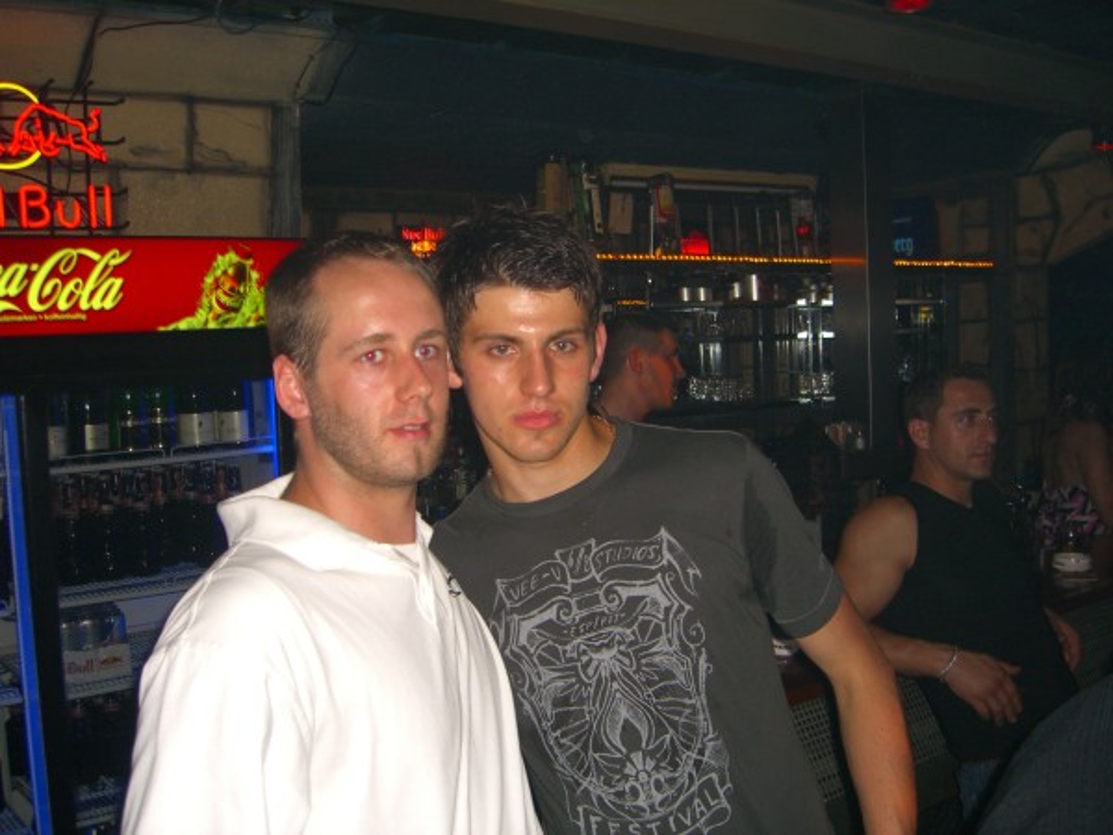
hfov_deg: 49.0
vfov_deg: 37.7
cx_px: 556
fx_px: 1222
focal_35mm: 38
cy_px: 418
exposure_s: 1/60
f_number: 2.8
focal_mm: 7.9
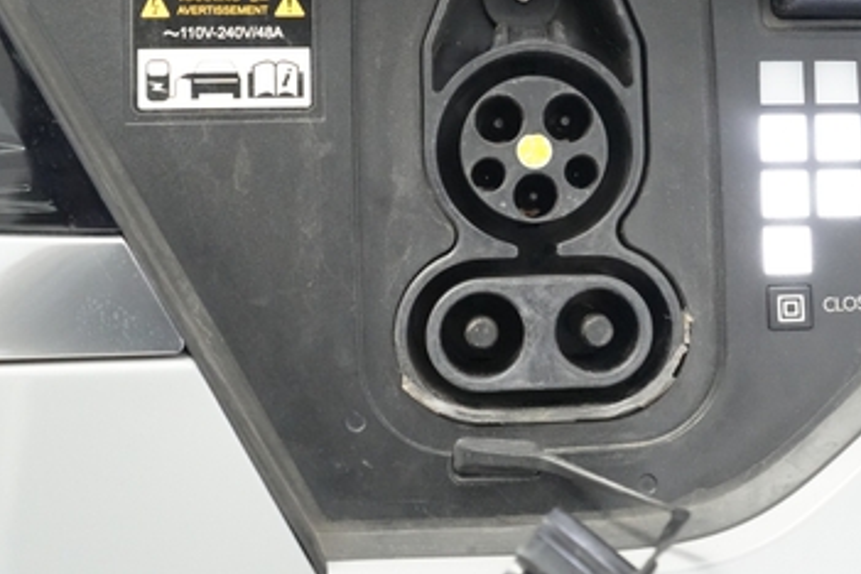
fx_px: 1220
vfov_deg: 26.2
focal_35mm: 51
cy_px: 164
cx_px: 549
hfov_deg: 38.6
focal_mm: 28
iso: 12800
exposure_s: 1/160
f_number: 4
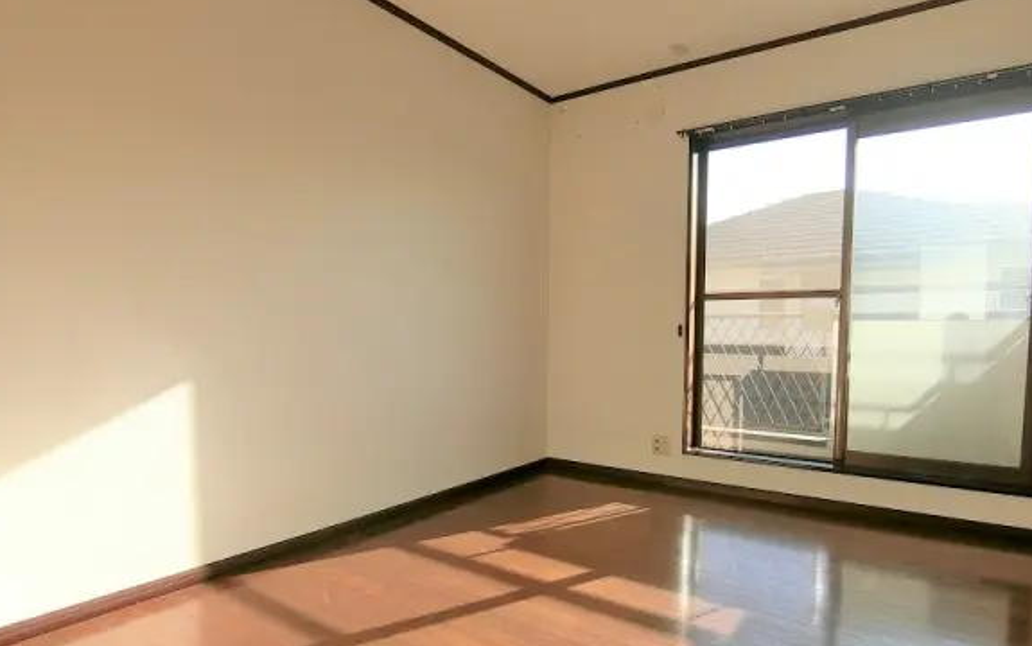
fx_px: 591
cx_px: 517
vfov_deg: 57.0
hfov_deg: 82.3
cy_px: 375
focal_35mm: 21
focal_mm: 4.06
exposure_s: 1/500
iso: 80
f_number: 2.7
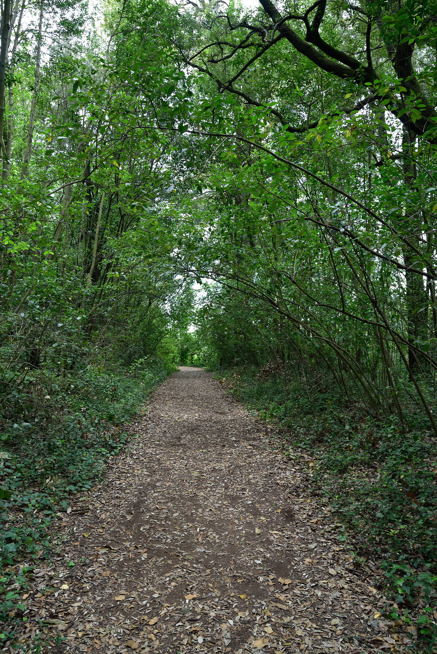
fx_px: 509
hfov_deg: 46.4
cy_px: 290
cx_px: 213
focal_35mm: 28
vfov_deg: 65.3
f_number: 7.1
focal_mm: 24
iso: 1250
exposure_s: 1/60
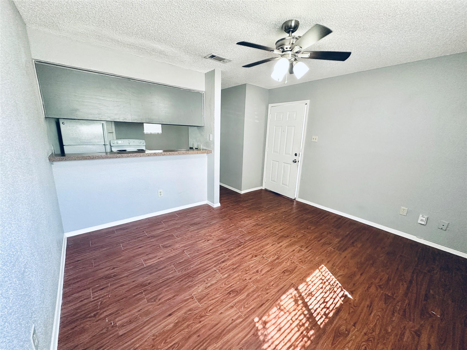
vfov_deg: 85.7
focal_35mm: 14
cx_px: 234
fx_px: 189
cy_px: 175
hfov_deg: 102.1
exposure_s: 1/120
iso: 320
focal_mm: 2.22
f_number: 2.2
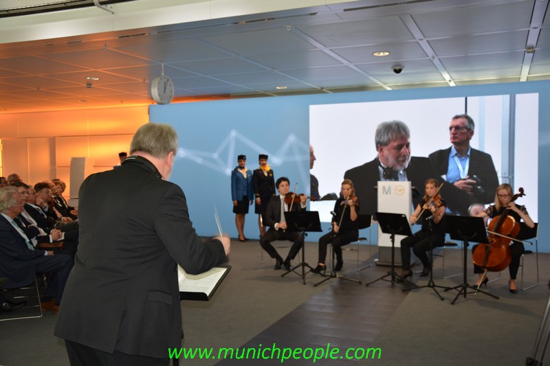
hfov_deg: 53.1
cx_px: 275
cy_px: 183
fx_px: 550
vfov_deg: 36.9
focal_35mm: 36
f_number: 3.8
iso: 400
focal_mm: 24
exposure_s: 1/100
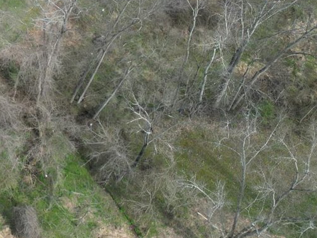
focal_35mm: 72
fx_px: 659
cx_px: -142
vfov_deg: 19.4
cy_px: -35
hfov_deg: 22.7
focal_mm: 6.72
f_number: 1.7
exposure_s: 1/800
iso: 110
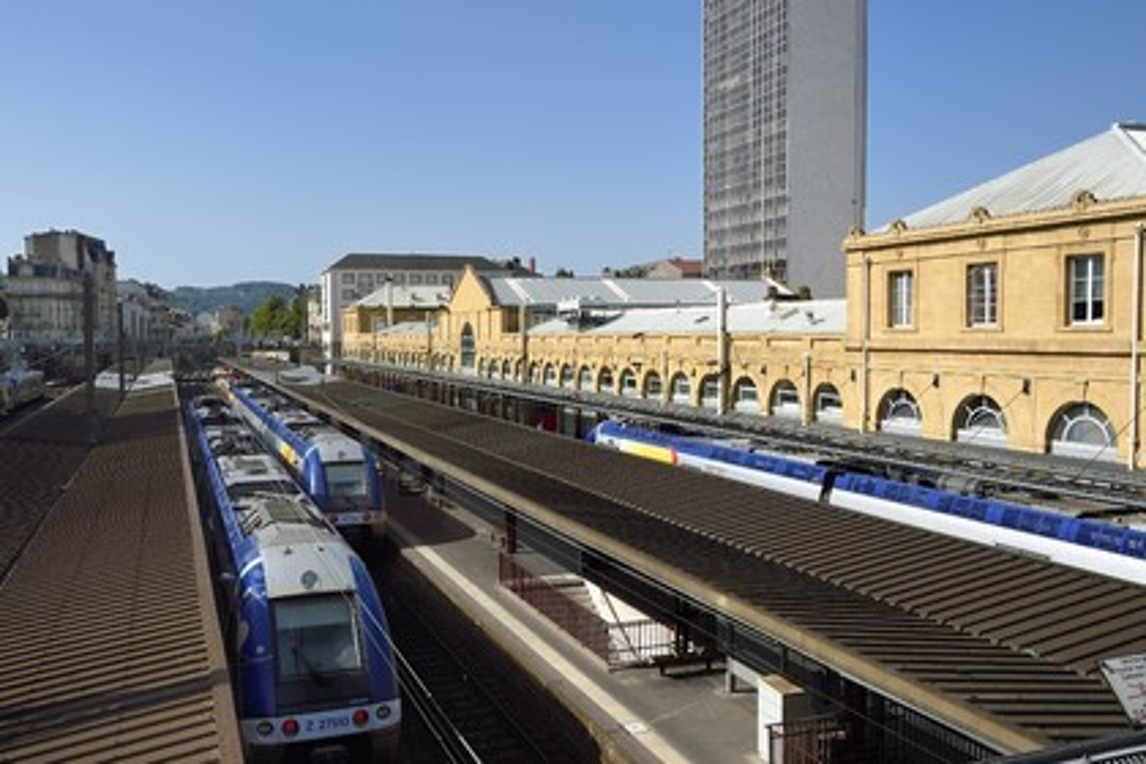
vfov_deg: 38.9
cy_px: 382
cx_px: 573
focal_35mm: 34
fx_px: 1082
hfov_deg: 55.8
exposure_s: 1/125
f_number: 20
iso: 200
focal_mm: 34
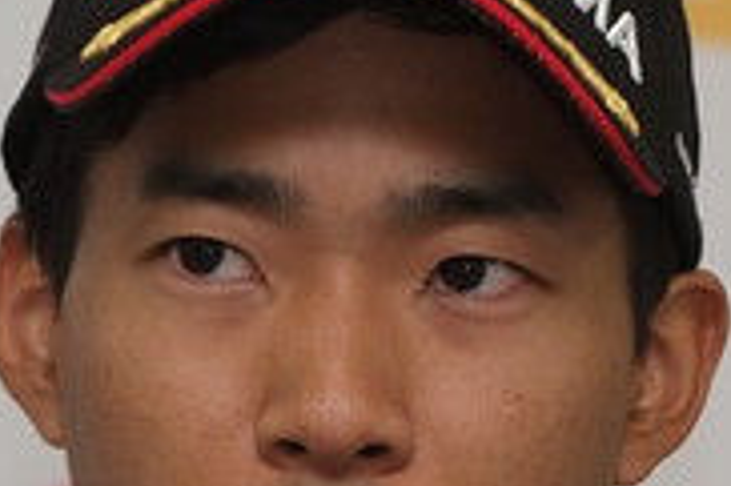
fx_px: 15093
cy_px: 679
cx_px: 370
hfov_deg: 2.8
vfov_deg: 1.8
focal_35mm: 744
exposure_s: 1/250
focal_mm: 125
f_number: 4
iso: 400
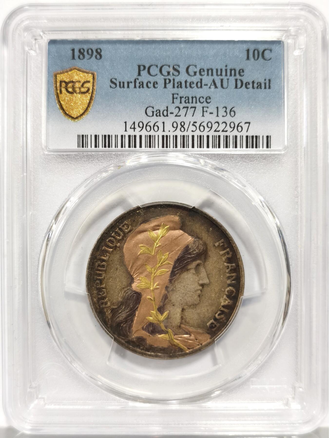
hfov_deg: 27.0
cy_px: 219
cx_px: 164
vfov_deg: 35.5
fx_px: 684
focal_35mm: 54
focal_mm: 5.56
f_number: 16
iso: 160
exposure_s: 1/100
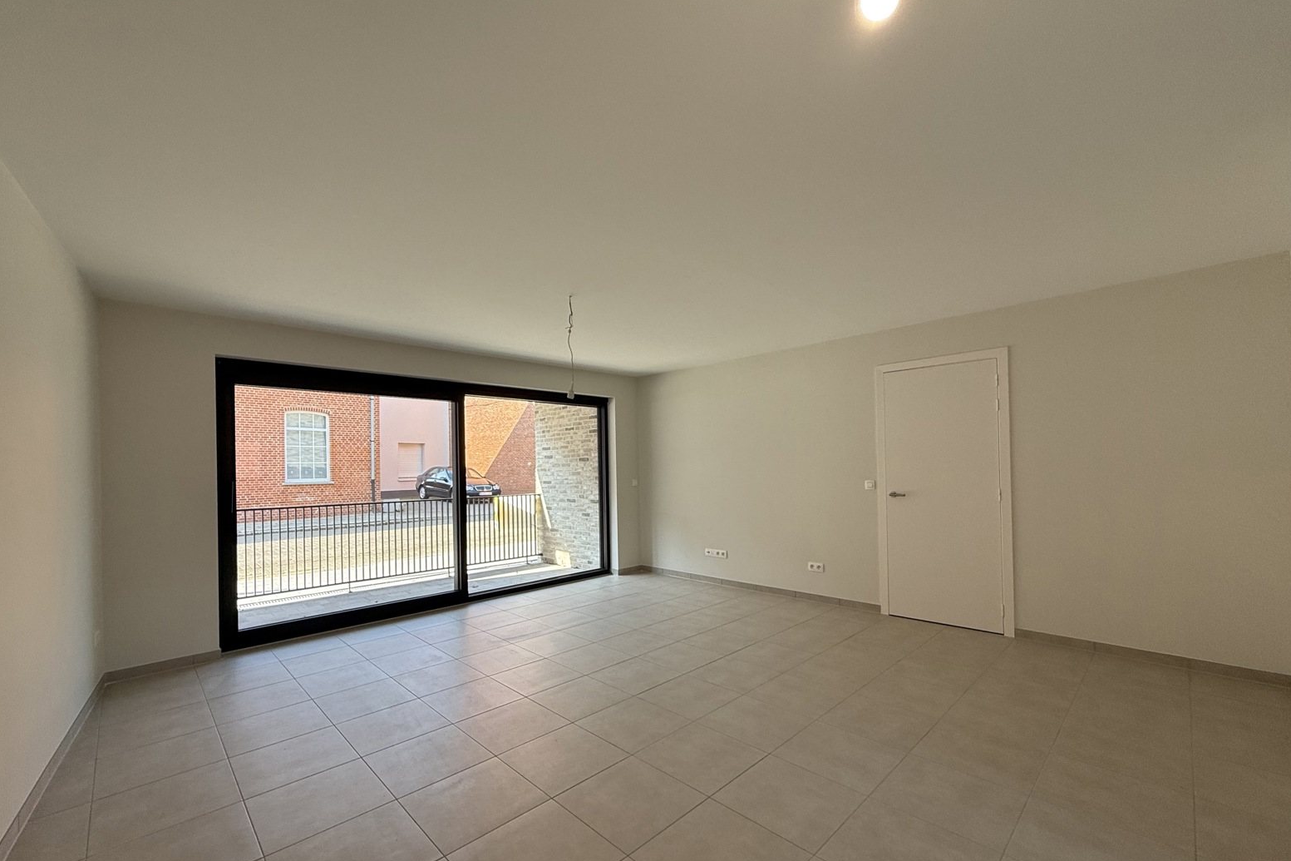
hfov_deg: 100.4
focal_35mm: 15
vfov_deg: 77.2
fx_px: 538
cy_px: 464
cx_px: 637
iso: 64
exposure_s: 1/132
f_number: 2.2
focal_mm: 2.22
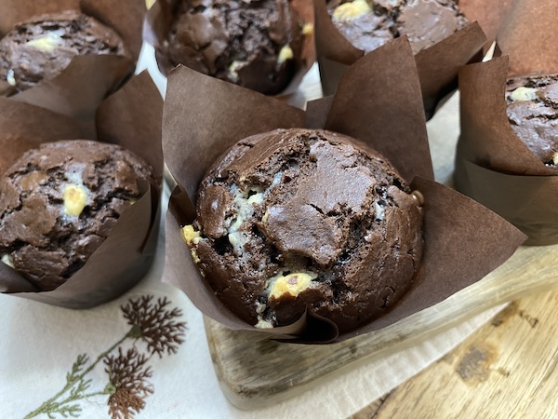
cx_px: 279
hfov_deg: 69.4
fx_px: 403
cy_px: 210
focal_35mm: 25
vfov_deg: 54.9
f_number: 1.8
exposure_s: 1/25
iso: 500
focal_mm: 4.25
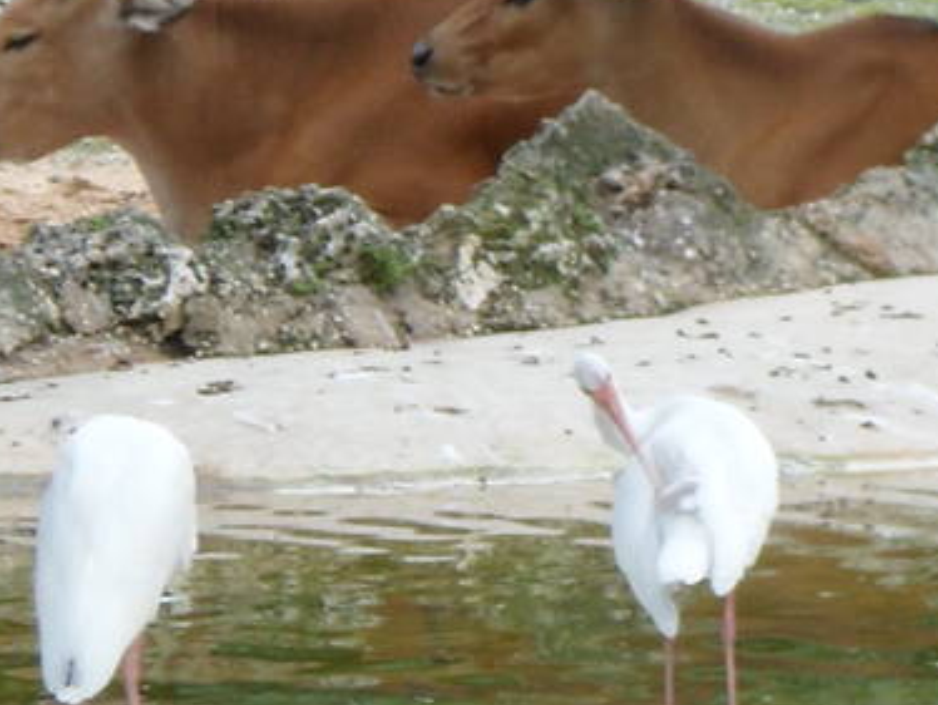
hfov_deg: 3.6
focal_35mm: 556
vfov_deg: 2.7
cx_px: 895
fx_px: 15076
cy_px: 123
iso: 80
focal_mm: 22.5
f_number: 5.4
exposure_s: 1/60
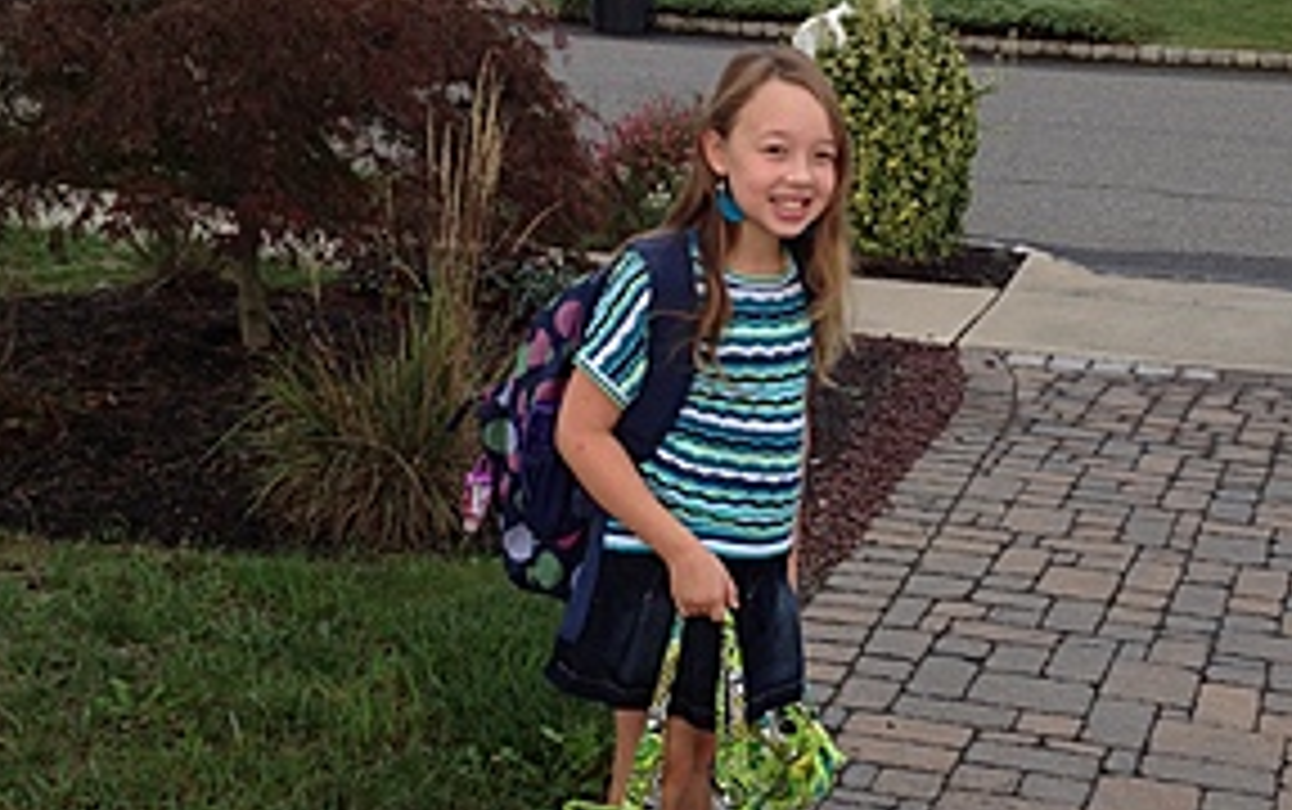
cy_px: 410
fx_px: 2185
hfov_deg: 32.8
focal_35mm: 62
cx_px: 797
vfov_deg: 21.0
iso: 64
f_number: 2.4
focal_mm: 4.28
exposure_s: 1/124
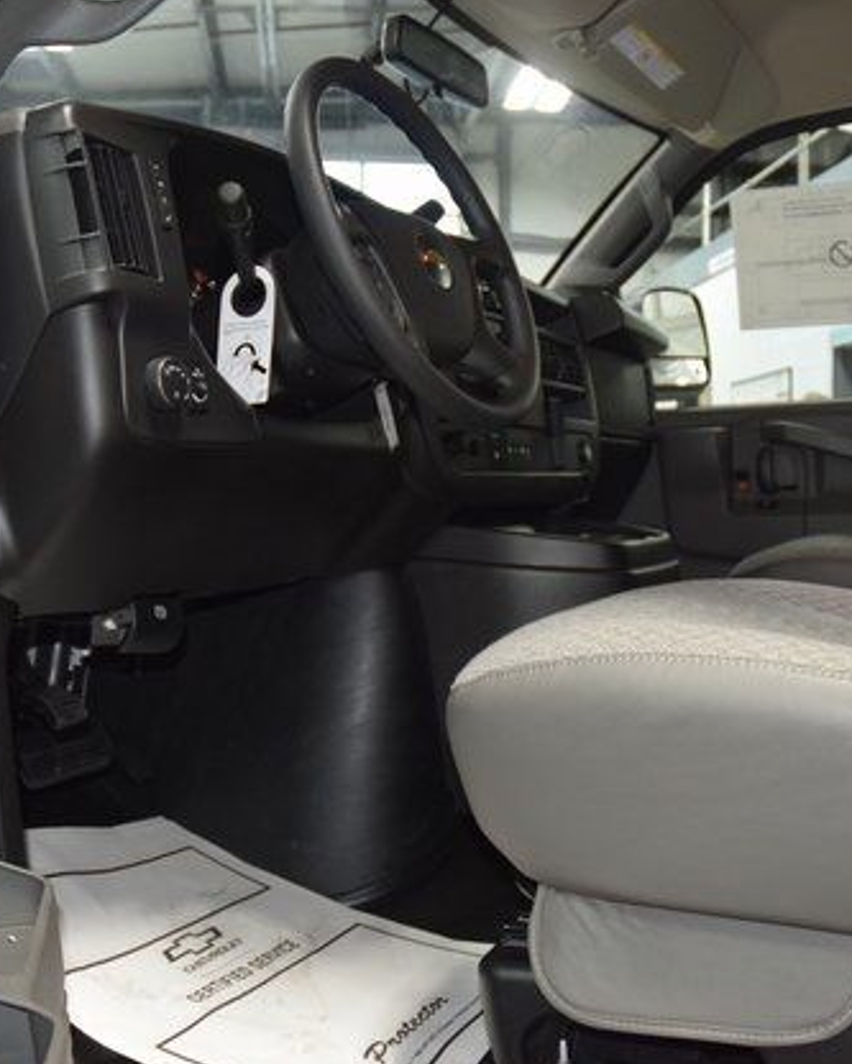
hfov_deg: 38.0
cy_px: 536
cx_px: 535
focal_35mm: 39
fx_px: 1229
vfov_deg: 46.8
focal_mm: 18
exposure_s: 1/60
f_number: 3.5
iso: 1100
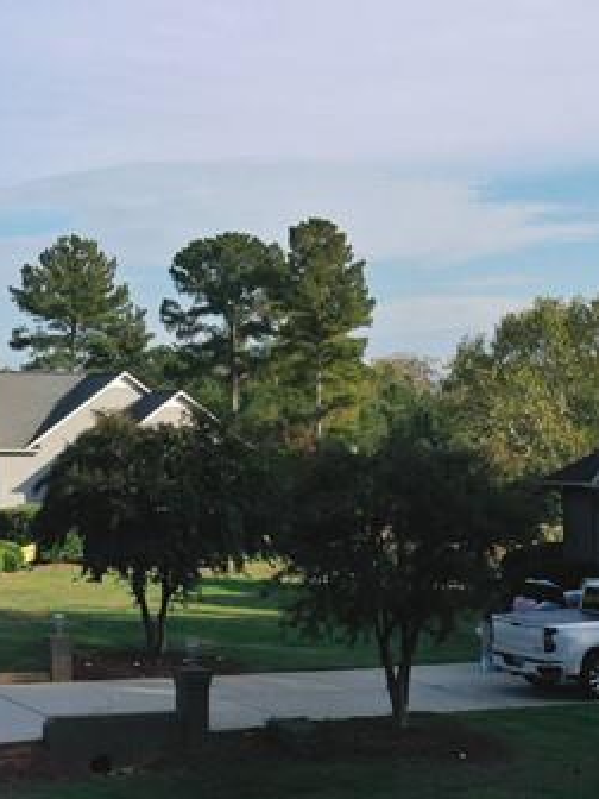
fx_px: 2007
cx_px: -67
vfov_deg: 22.5
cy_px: 328
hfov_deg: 16.4
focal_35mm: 87
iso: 100
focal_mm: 10.26
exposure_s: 1/500
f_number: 6.3
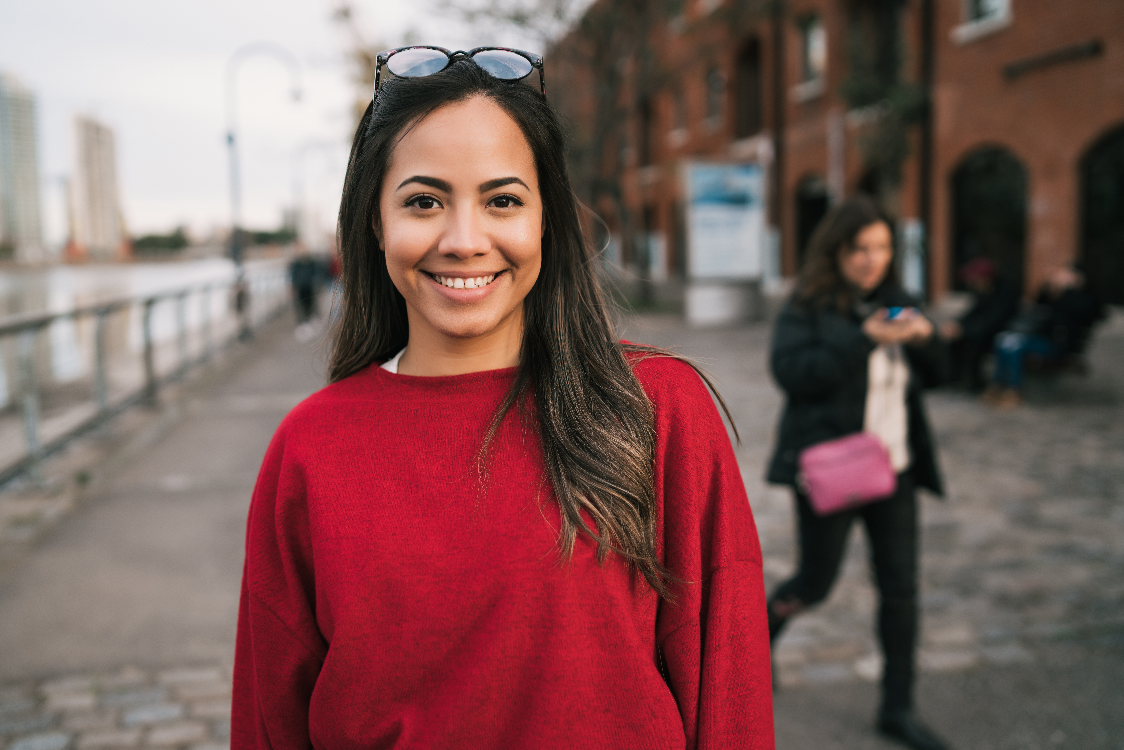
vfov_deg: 37.9
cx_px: 562
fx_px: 1093
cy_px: 375
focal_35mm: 35
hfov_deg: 54.4
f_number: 2.2
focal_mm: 35
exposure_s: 1/400
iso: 100
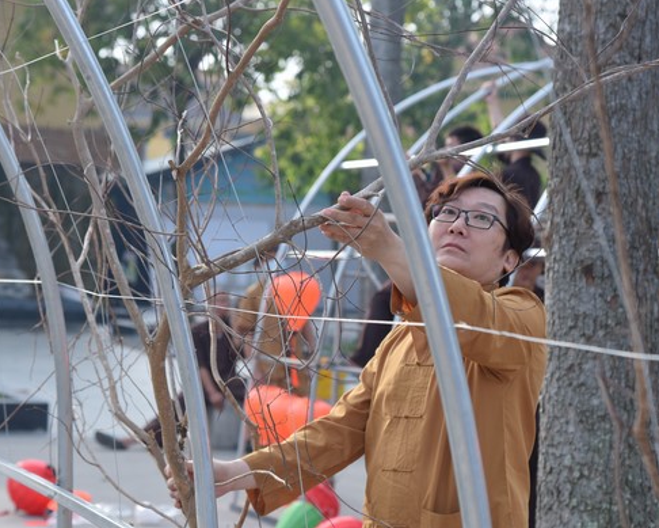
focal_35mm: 98
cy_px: 281
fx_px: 1912
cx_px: 325
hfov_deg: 19.6
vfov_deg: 15.7
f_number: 6.3
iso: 100
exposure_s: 1/160
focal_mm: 78
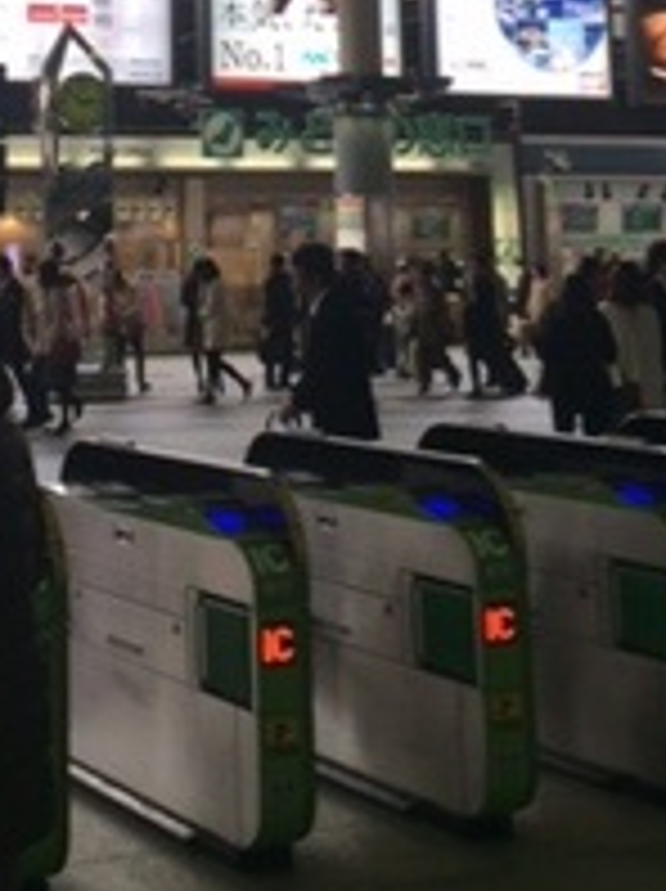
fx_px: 2005
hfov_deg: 18.6
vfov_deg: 23.3
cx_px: 110
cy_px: -133
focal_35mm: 78
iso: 50
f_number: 2.2
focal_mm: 4.15
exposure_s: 1/60
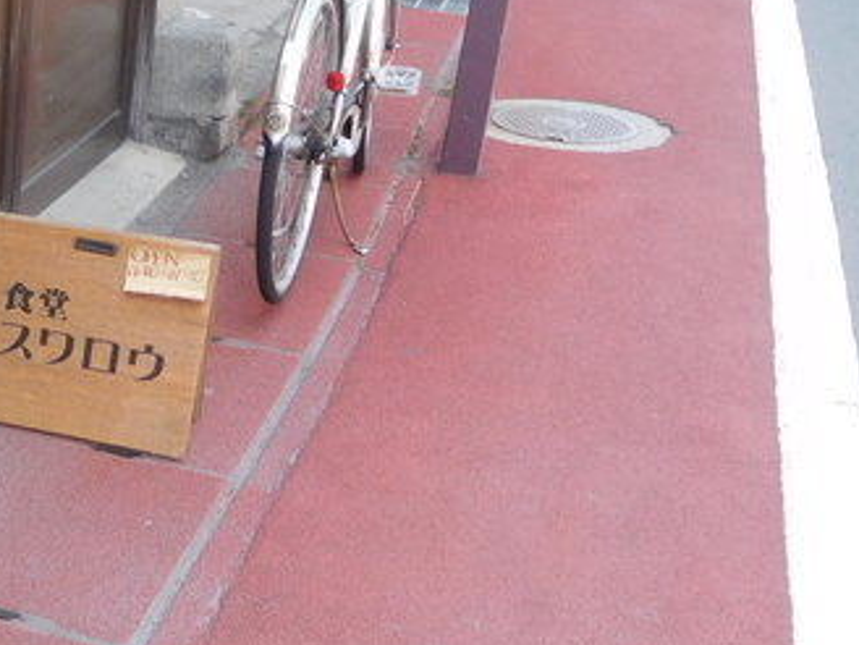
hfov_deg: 27.7
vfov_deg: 24.0
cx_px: -181
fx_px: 1514
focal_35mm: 61
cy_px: 354
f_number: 3.4
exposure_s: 1/125
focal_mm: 4.5
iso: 125
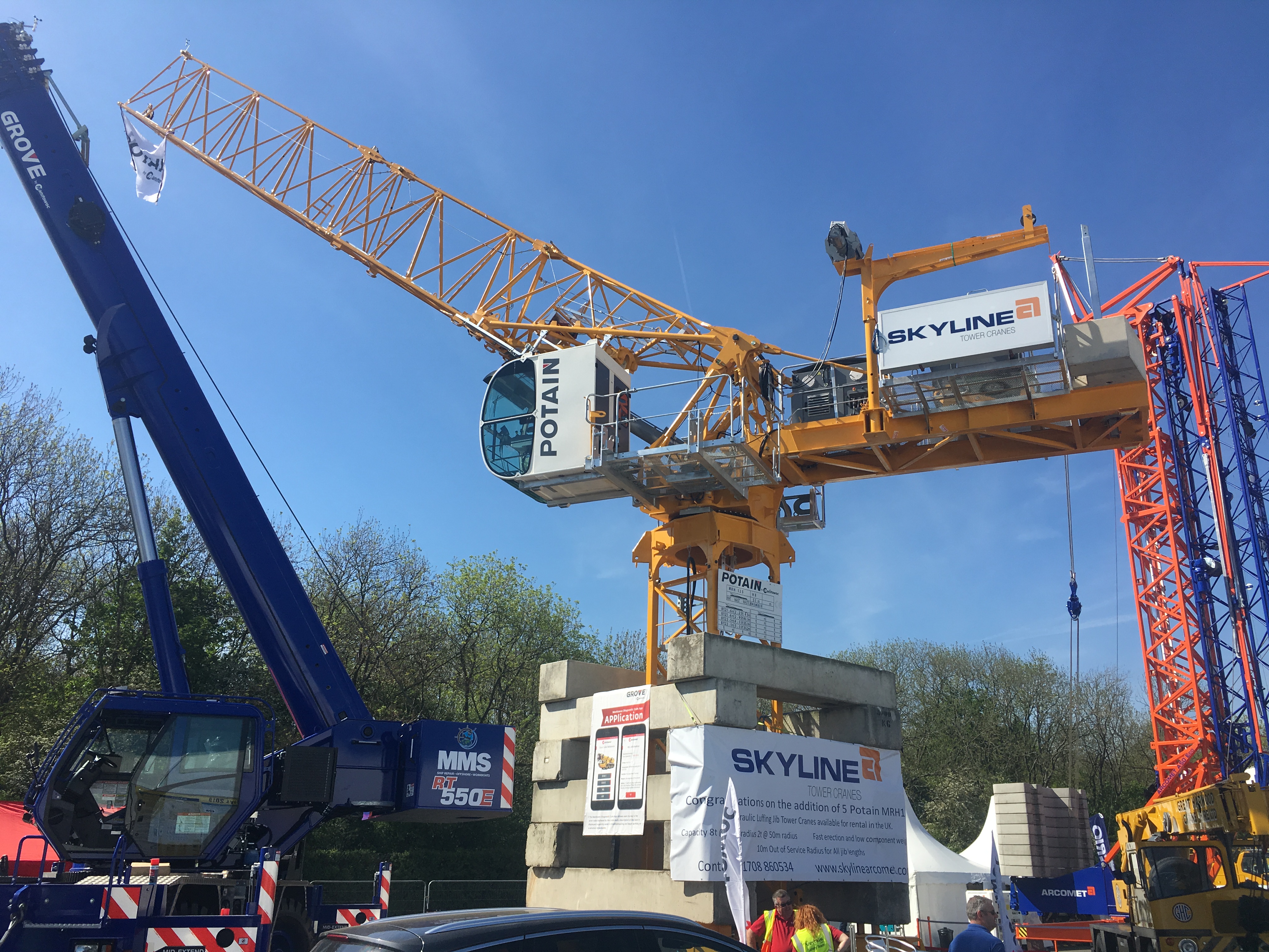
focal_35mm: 29
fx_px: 1063
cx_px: 634
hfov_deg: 61.7
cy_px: 476
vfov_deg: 48.2
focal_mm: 4.15
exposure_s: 1/1748
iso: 25
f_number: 2.2
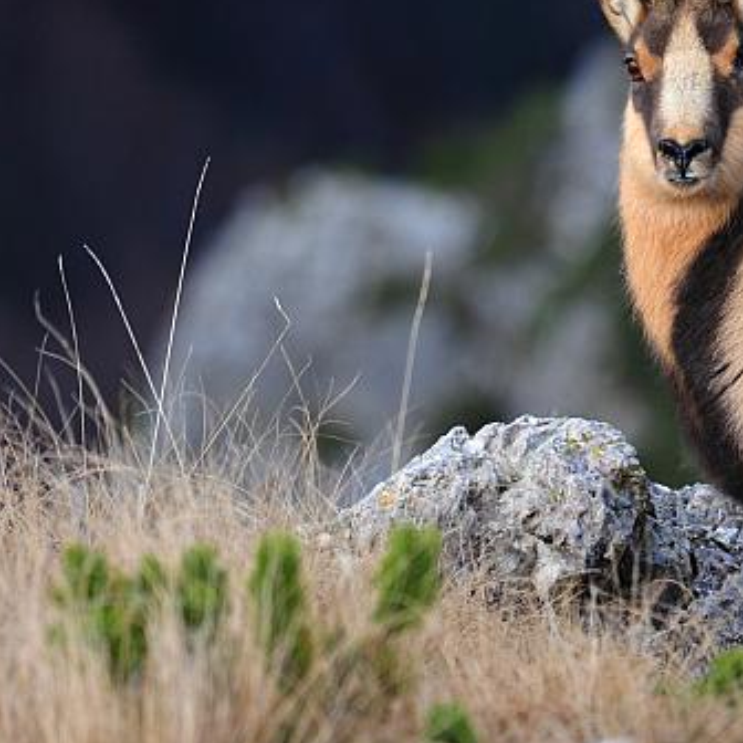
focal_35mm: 1136
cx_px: 730
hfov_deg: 1.5
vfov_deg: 1.5
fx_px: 27586
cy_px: 295
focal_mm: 500
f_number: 10
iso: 800
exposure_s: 1/400
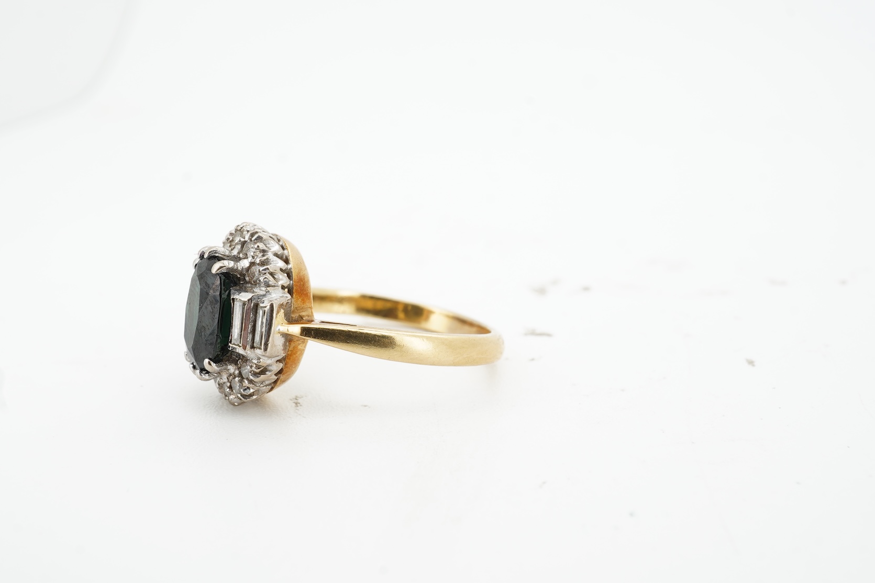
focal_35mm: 53
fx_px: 1288
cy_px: 299
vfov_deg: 25.5
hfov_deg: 37.4
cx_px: 365
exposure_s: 1/50
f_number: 22
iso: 125
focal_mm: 30
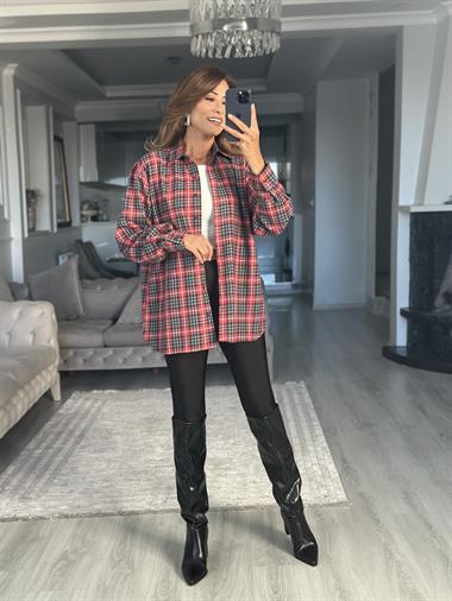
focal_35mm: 48
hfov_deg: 30.3
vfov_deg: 39.6
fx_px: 835
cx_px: 226
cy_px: 300
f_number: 1.78
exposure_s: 1/108
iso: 125
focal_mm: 6.86
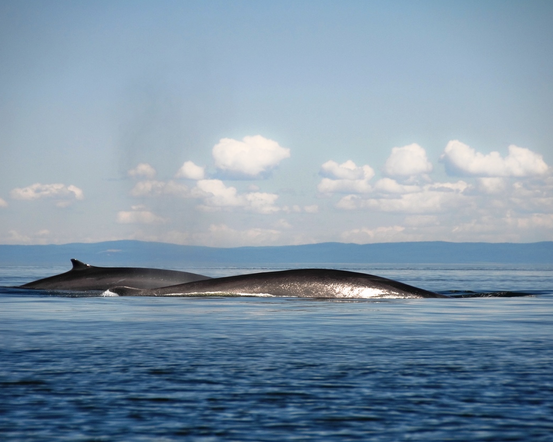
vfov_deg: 6.1
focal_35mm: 255
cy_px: 221
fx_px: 4173
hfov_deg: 7.6
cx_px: 278
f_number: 5.6
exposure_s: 1/400
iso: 200
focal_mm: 150
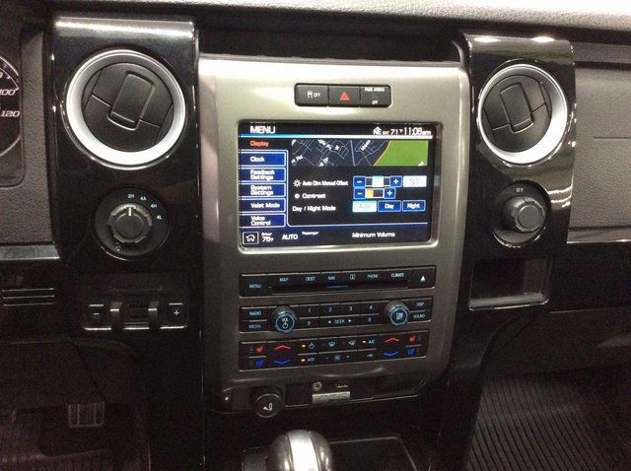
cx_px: 316
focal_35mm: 32
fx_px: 582
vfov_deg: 44.1
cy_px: 236
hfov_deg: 56.9
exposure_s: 1/20
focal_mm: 3.3
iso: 320
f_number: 2.4
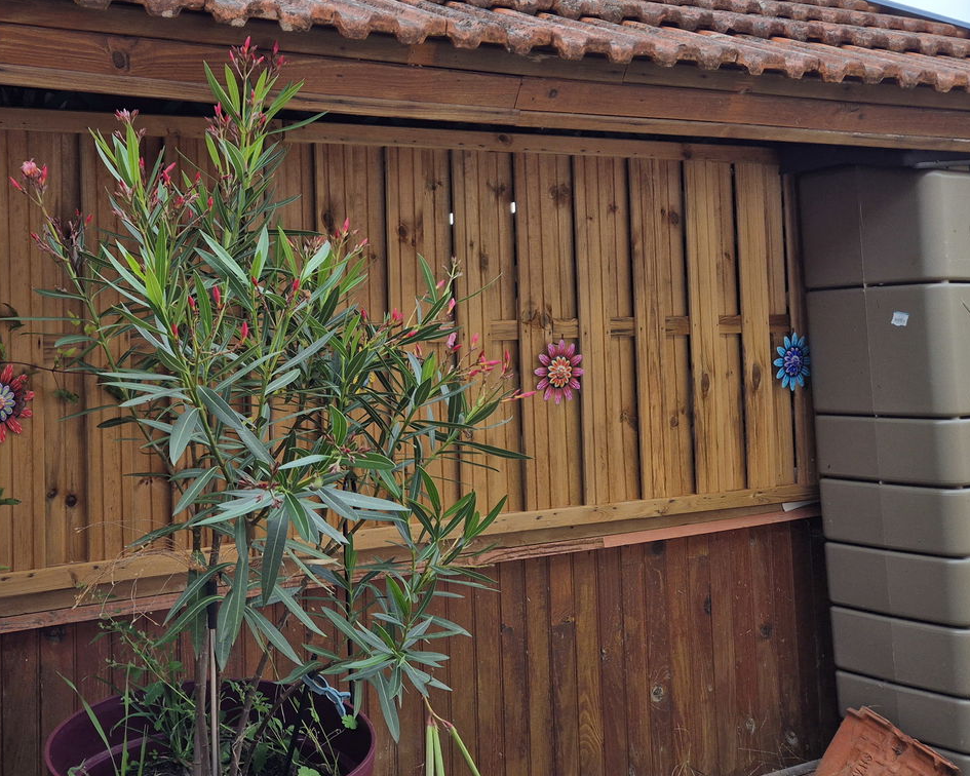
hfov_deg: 45.9
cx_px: 219
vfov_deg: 38.8
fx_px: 1091
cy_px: 275
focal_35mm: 38
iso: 32
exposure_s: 1/180
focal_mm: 5.4
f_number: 1.8
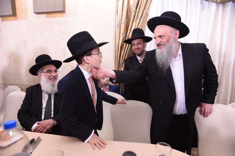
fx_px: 111
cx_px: 118
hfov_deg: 93.3
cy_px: 78
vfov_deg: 70.5
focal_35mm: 17
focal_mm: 17
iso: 400
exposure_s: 1/100
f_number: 4.5
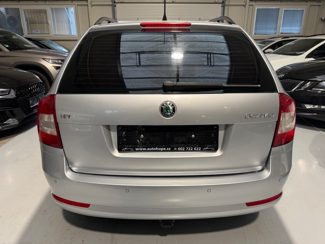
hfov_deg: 71.6
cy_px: 122
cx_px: 162
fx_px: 225
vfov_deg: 56.8
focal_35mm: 24
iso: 160
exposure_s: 1/50
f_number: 1.78
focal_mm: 6.76
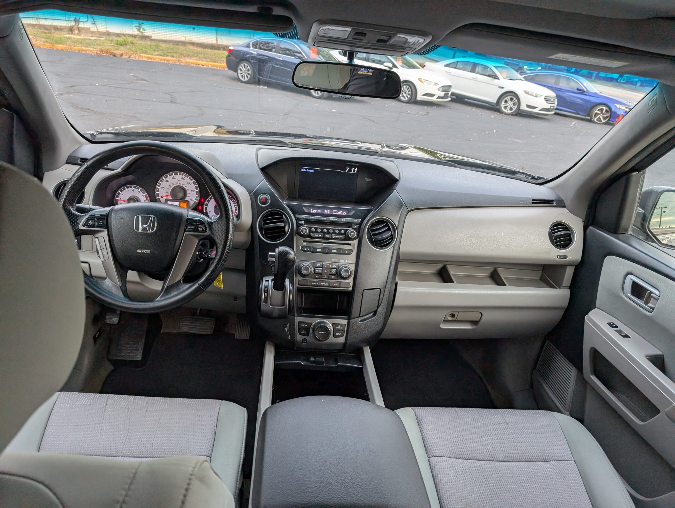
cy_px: 254
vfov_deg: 56.9
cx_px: 338
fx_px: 469
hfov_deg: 71.5
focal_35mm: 24
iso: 131
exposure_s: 1/95.7
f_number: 1.68
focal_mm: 6.9
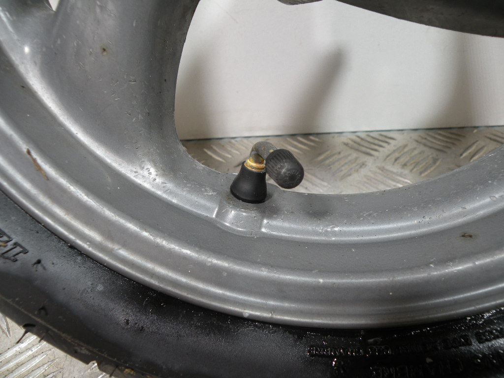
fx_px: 393
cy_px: 189
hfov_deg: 65.3
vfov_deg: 51.4
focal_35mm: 27
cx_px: 252
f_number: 2.8
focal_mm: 4.7
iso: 85
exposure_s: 1/59.7
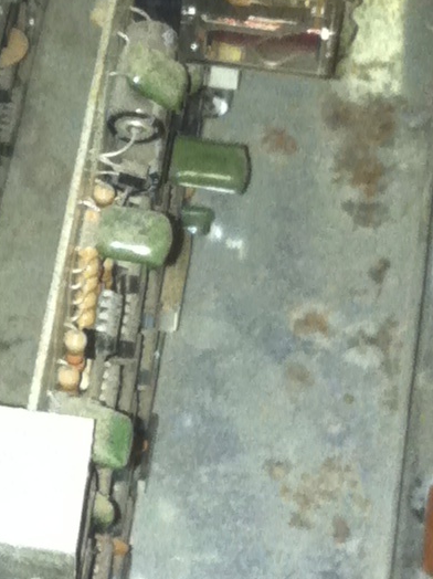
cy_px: 39
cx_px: -264
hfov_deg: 8.3
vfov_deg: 11.4
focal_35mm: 173
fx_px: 2890
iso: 200
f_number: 2.8
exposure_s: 1/15
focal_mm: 3.85
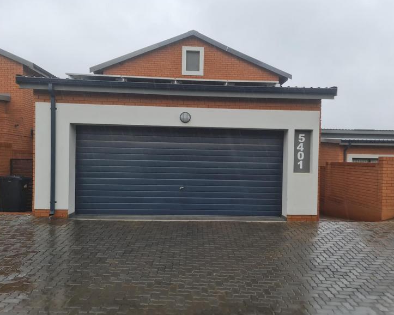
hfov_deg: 64.0
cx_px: 214
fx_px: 315
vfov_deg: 53.2
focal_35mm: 27
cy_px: 158
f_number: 1.8
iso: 50
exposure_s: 1/151
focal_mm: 7
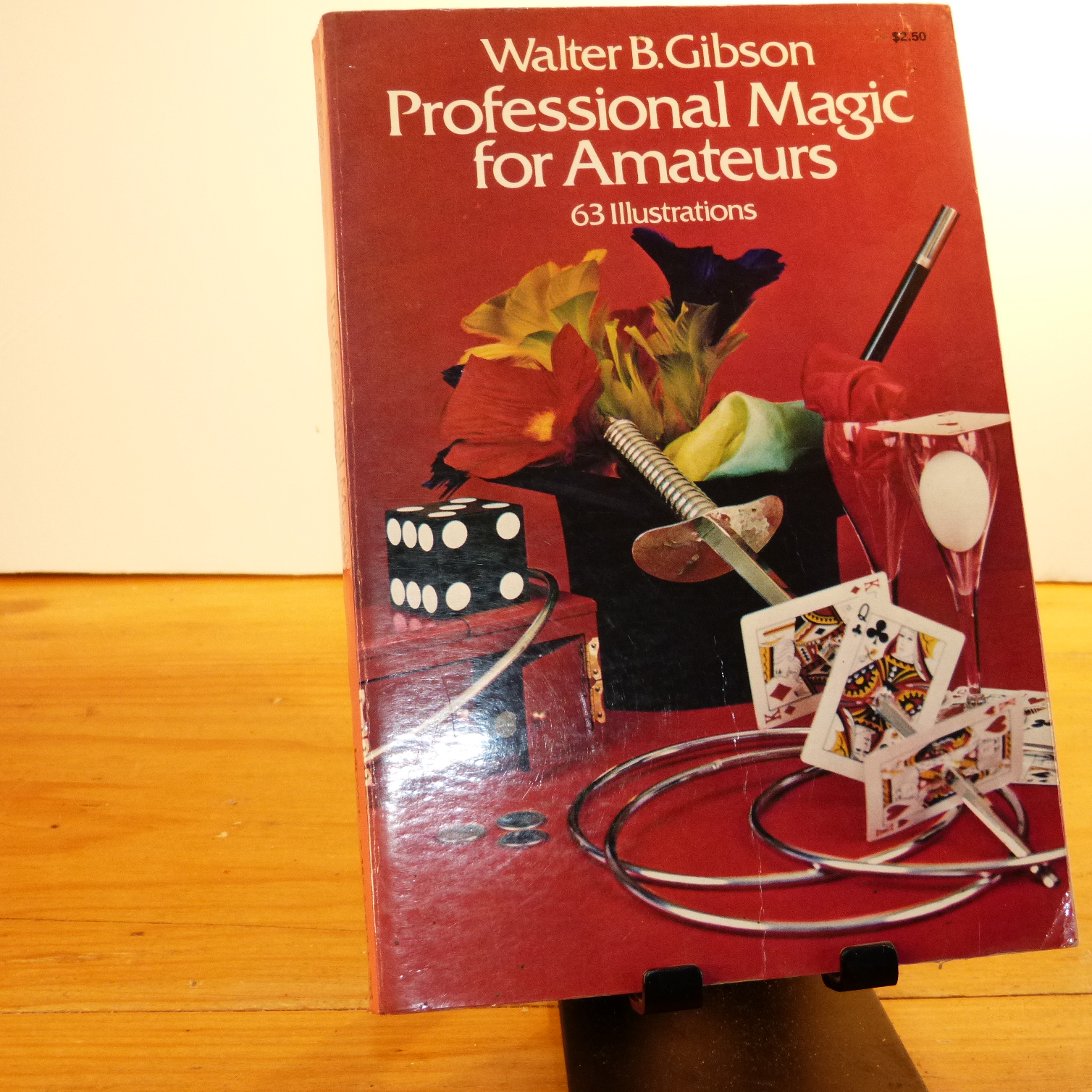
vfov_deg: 35.4
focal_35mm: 48
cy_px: 555
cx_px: 697
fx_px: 1713
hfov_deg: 35.1
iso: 250
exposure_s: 1/60
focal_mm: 7
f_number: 3.1
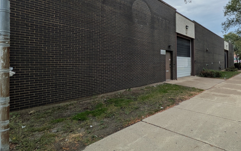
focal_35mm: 21
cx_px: 143
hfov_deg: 81.4
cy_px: 61
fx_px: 138
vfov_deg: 56.9
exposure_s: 1/4016
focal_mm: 1.83
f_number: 2.2
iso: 50
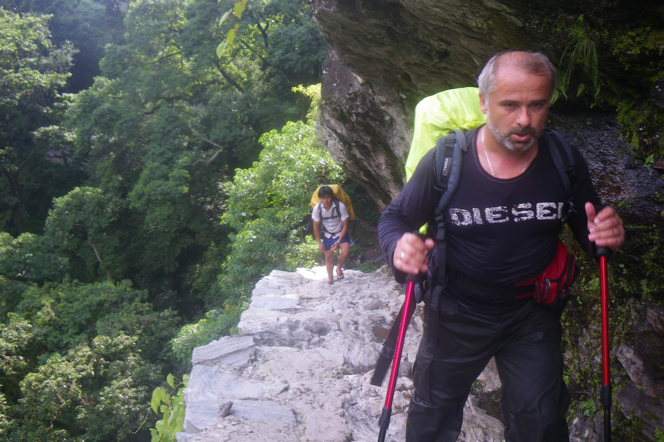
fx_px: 553
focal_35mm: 30
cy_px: 191
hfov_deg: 61.9
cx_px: 326
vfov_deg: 43.5
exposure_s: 1/60
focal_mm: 5
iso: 50
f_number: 3.5
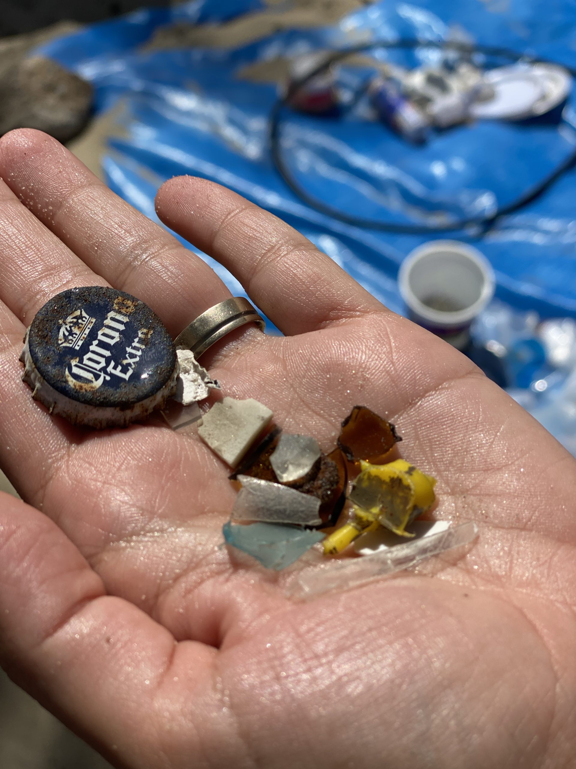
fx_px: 1154
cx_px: 288
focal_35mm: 52
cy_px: 384
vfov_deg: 36.8
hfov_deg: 28.0
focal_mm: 6
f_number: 2
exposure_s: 1/3984
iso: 25
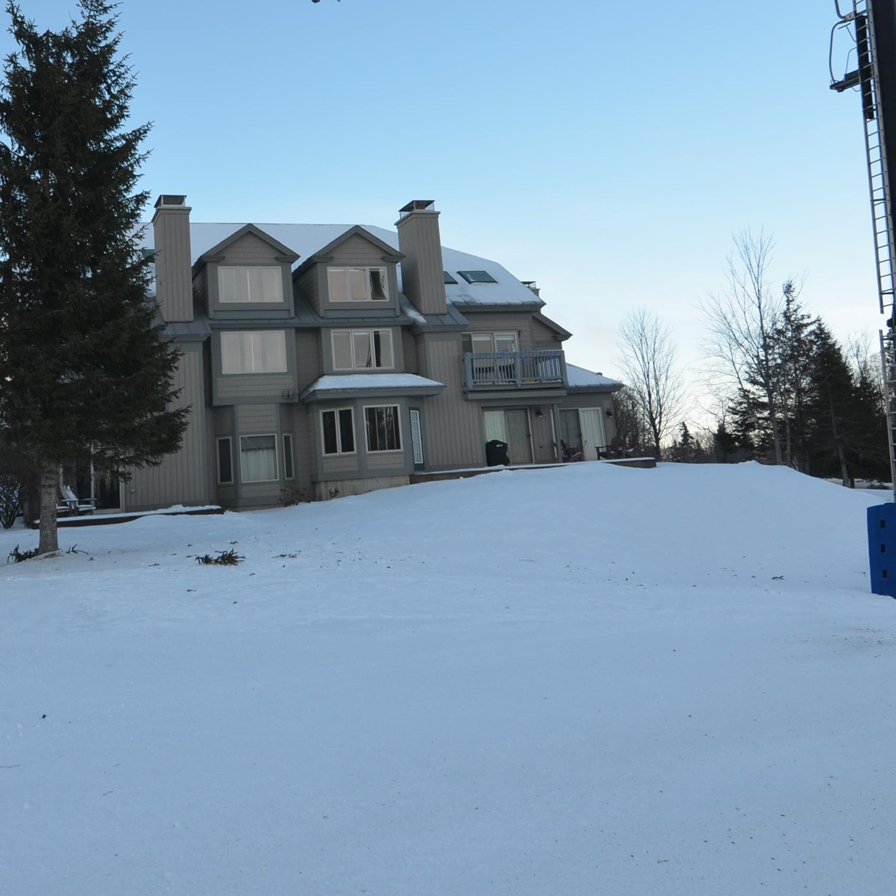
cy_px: 257
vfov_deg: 45.0
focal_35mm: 36
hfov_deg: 45.8
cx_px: 340
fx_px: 1052
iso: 200
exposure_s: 1/200
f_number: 7.1
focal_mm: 13
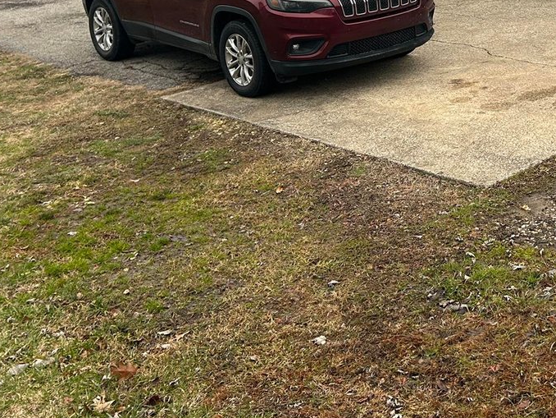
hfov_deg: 30.8
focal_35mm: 58
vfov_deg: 24.0
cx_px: 557
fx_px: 932
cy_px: -13
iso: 50
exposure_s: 1/743
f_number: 1.5
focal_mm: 5.7
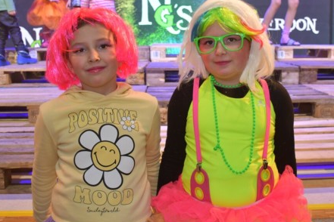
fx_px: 315
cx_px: 160
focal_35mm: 34
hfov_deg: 55.8
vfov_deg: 38.9
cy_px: 109
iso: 720
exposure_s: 1/60
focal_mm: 20
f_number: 4
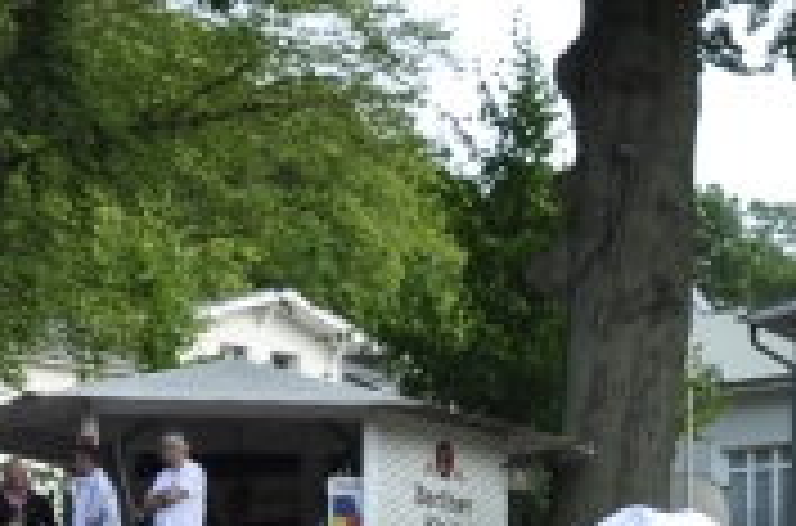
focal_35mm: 183
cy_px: 924
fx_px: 4035
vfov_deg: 7.3
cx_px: 863
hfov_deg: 11.1
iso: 200
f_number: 6.7
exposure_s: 1/180
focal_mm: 22
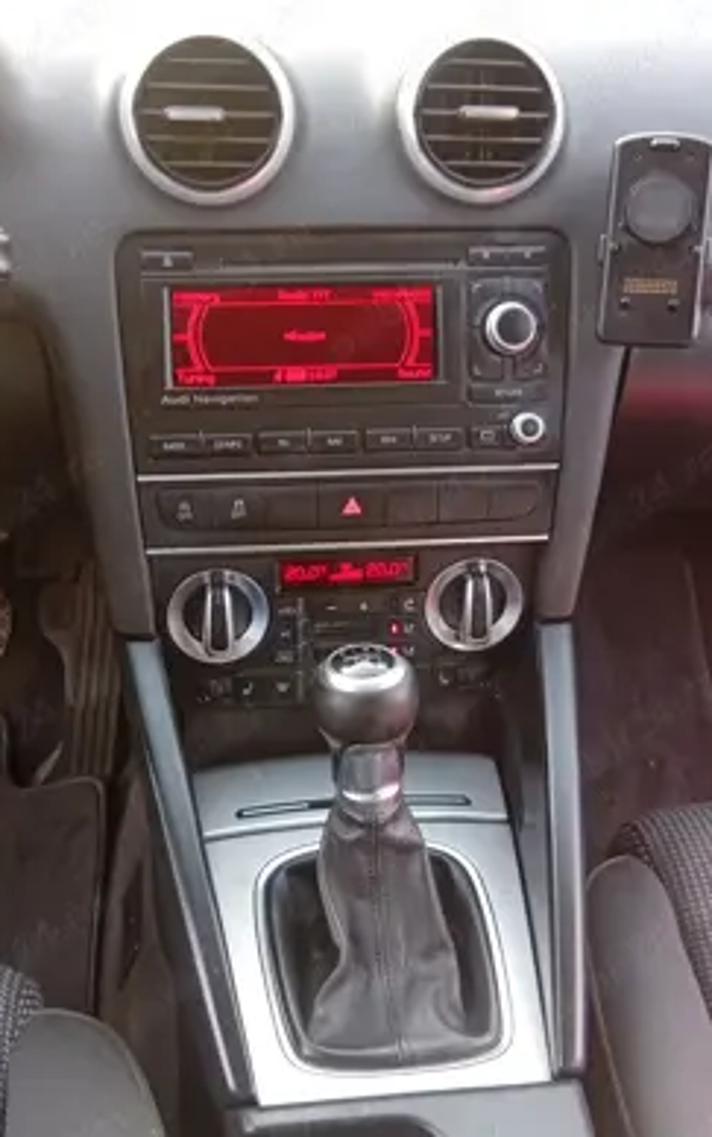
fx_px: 1147
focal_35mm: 37
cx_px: 319
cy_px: 560
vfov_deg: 52.7
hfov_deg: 34.5
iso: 67
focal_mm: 3.84
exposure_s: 1/50
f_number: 1.8
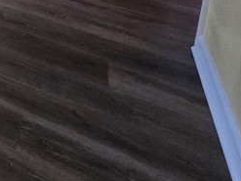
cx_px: -244
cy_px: -160
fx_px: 376
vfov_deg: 19.1
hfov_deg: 19.2
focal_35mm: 54
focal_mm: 2.2
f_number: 2.2
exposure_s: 1/60
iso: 320
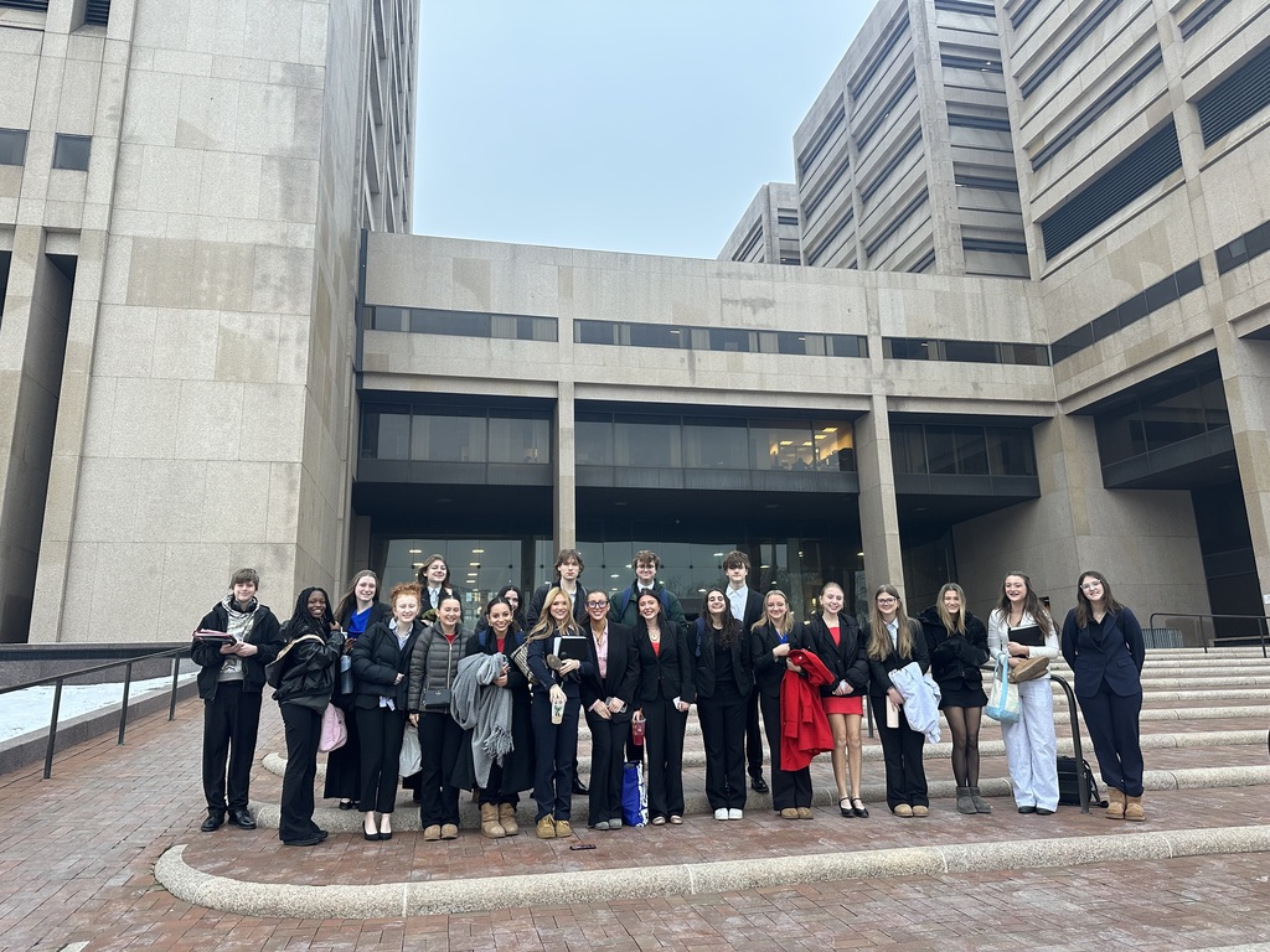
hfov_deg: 71.6
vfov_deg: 56.8
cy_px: 476
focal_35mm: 24
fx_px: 881
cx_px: 635
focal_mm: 6.86
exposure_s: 1/121
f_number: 1.78
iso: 160
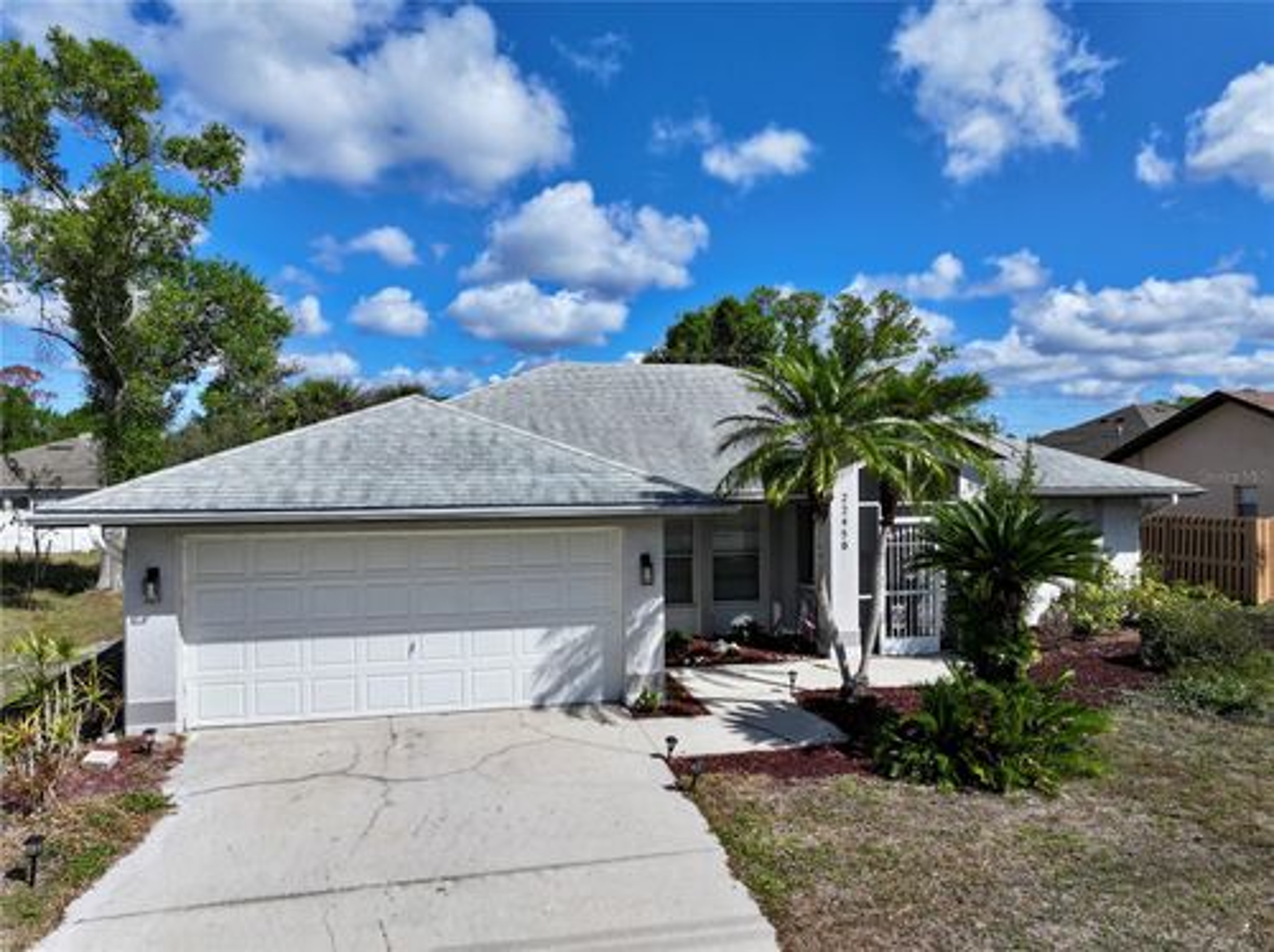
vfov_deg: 56.7
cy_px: 476
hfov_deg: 71.6
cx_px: 637
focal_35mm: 24
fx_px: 882
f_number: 2.8
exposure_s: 1/3200
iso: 100
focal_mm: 12.29
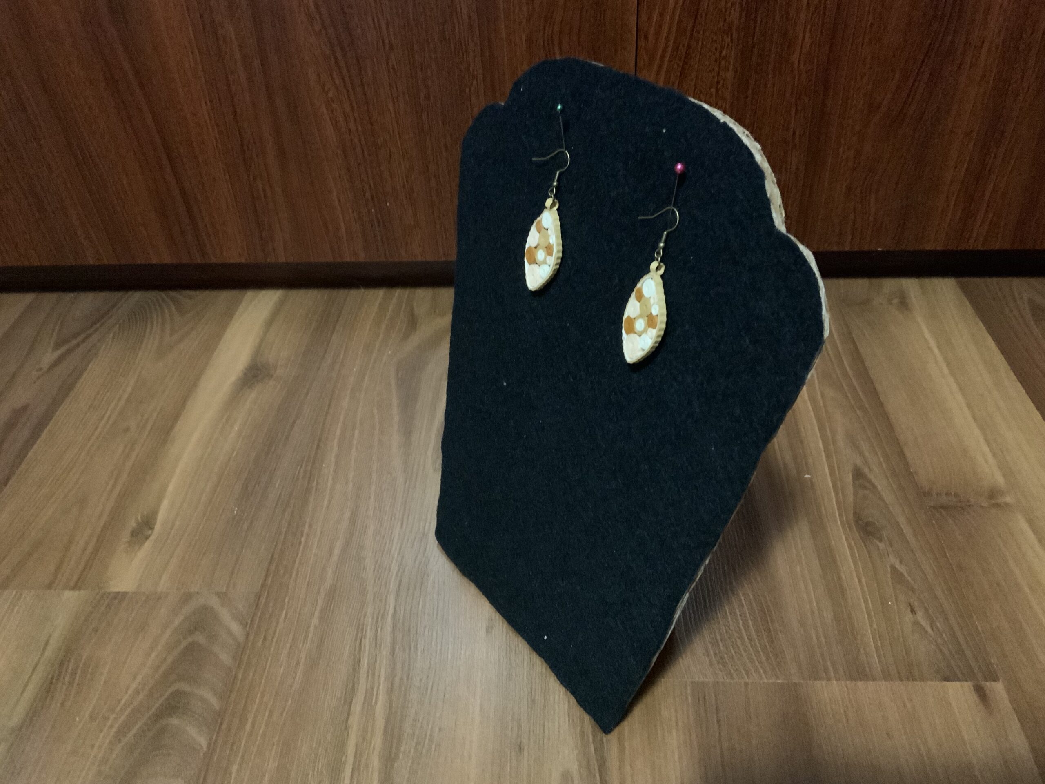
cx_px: 522
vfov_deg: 48.2
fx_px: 875
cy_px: 392
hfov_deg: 61.7
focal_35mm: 29
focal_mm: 3
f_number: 1.8
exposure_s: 1/19
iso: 640
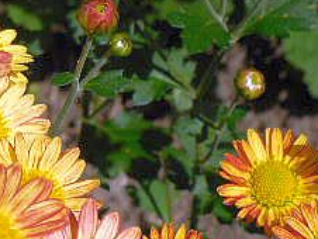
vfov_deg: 7.6
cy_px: 285
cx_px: 87
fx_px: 1793
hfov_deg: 10.1
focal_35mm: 195
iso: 125
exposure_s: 1/1000
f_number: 4.4
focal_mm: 12.5
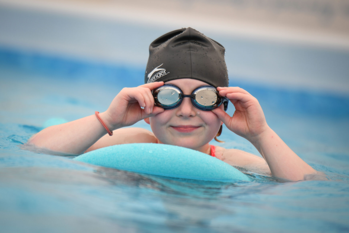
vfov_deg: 6.9
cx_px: 174
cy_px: 116
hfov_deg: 10.3
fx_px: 1939
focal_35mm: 200
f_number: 2.8
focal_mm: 200
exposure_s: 1/500
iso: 200
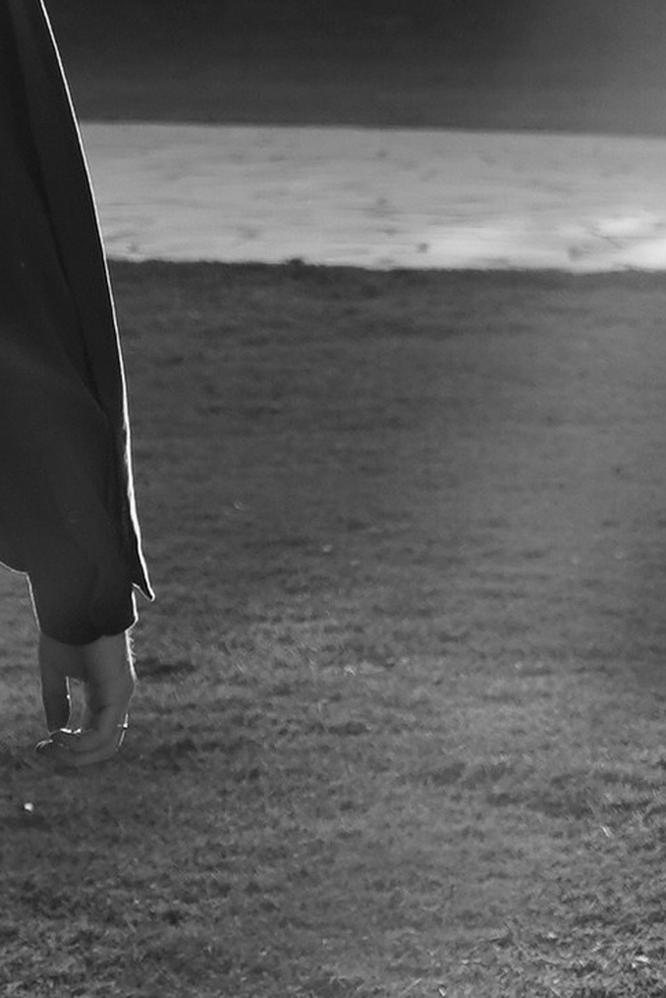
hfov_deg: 5.6
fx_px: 6740
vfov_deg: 8.3
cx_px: 607
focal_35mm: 243
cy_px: -545
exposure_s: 1/2000
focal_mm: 46
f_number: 4
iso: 200
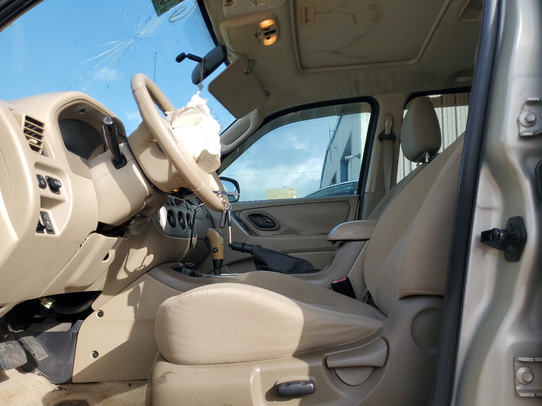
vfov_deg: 53.1
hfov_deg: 67.3
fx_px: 407
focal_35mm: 26
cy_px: 203
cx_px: 271
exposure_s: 1/1250
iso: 50
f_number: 1.5
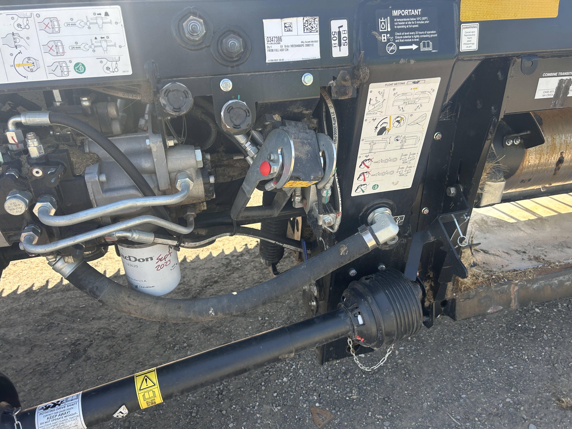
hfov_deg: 67.3
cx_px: 286
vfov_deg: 53.1
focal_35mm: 26
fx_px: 430
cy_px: 214
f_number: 1.5
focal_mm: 5.7
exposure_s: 1/486
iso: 50
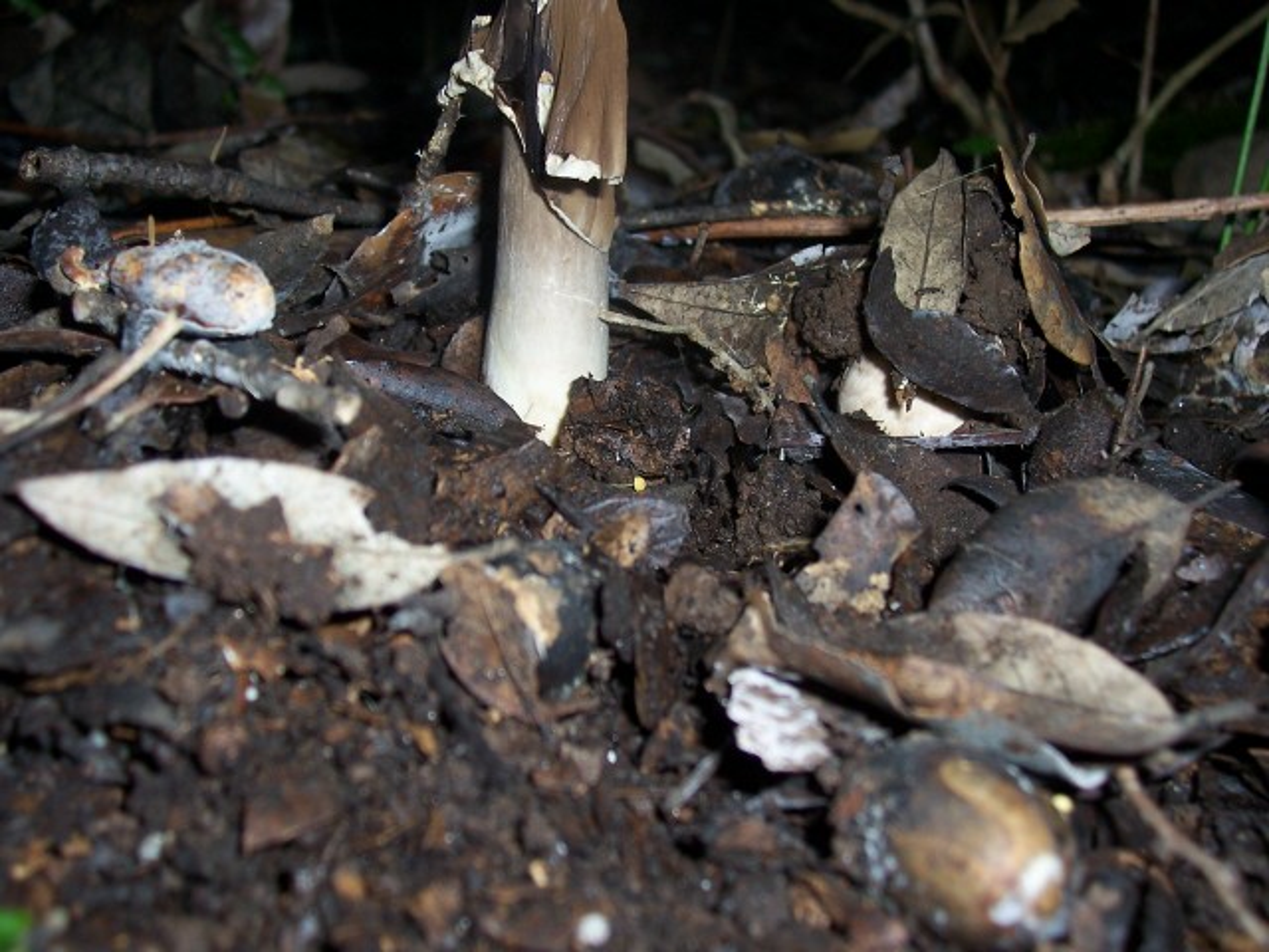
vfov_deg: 34.3
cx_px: 634
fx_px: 1540
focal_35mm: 42
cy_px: 476
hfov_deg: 44.8
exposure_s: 1/60
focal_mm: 7
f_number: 3
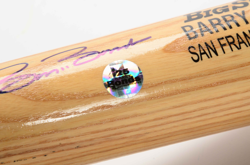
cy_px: 82
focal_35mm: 158
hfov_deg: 13.1
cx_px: 125
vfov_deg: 8.7
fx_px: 1091
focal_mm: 105
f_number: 16
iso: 200
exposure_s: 1/160
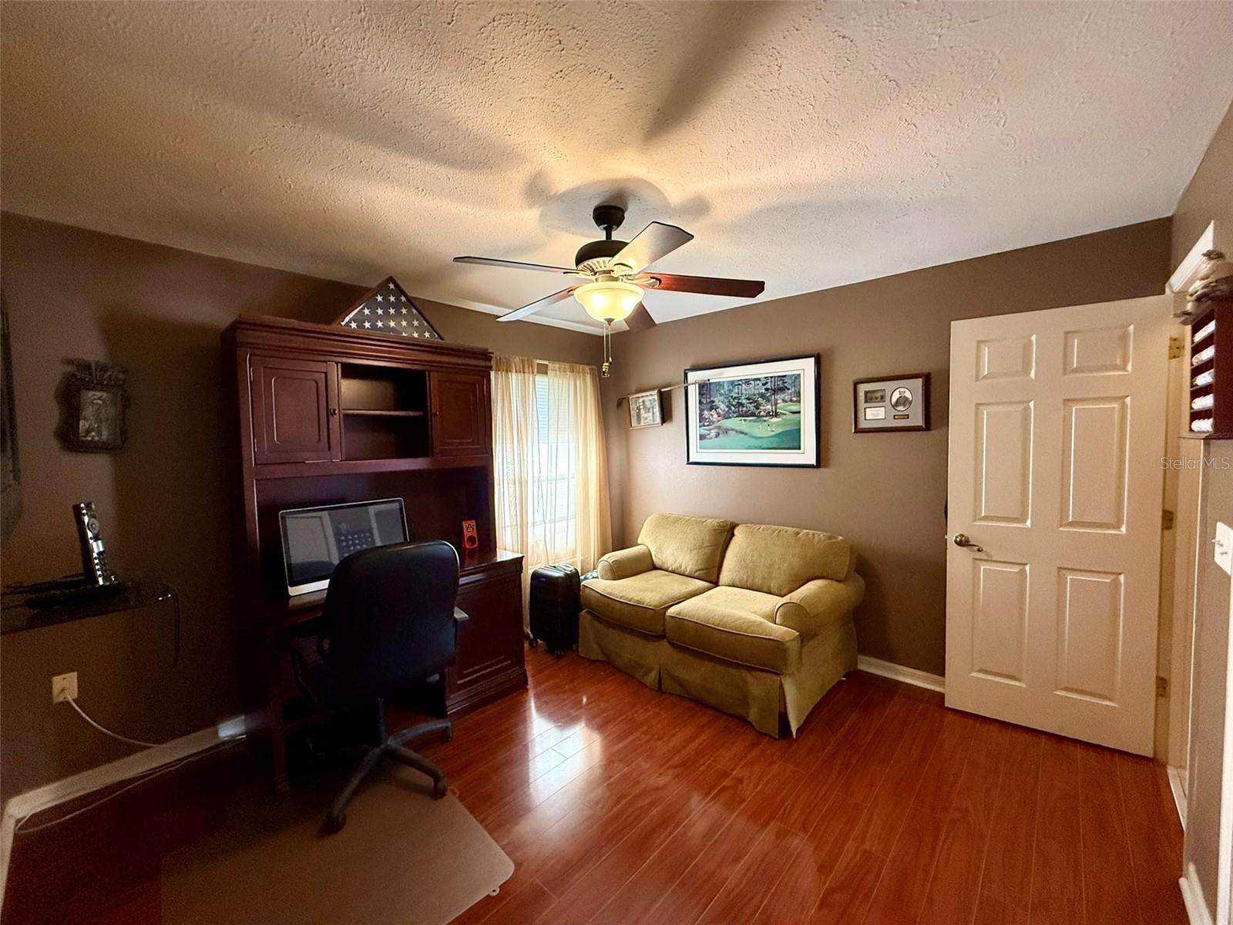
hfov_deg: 102.1
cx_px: 616
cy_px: 462
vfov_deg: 85.7
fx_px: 499
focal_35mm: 14
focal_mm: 2.22
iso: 500
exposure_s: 1/120
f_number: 2.2
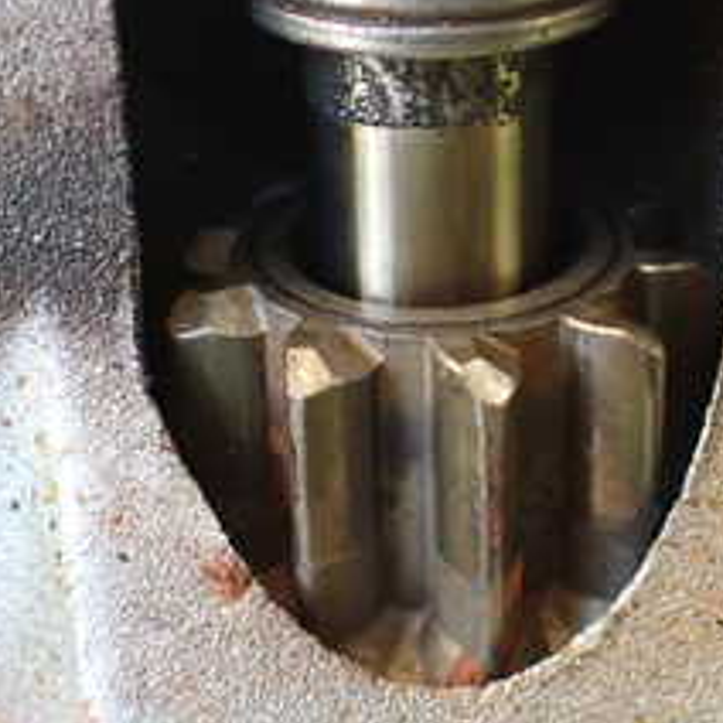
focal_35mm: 75
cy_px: 239
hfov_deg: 23.0
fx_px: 1772
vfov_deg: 23.0
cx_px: 457
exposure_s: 1/80
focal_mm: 5.4
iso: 800
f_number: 2.3
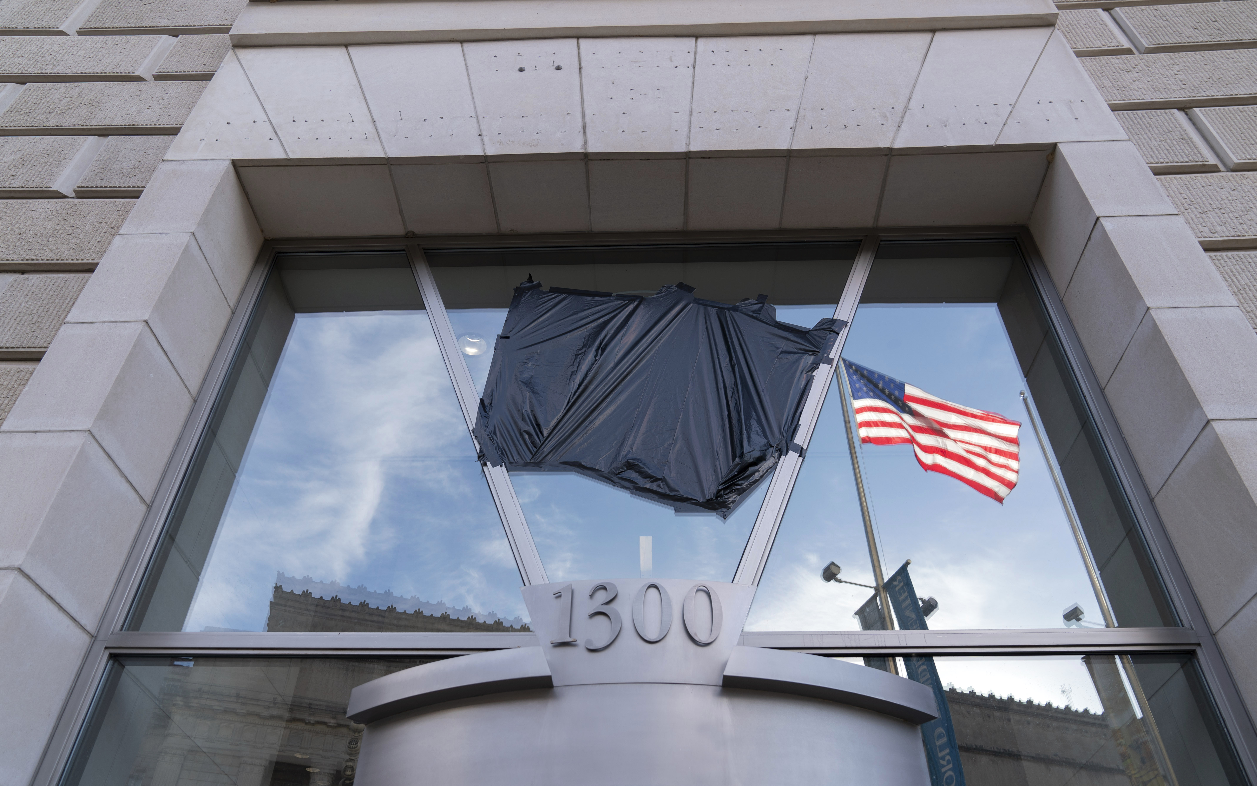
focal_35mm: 25
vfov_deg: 49.2
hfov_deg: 72.5
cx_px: 624
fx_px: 856
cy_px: 427
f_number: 4.5
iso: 100
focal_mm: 24
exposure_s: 1/160
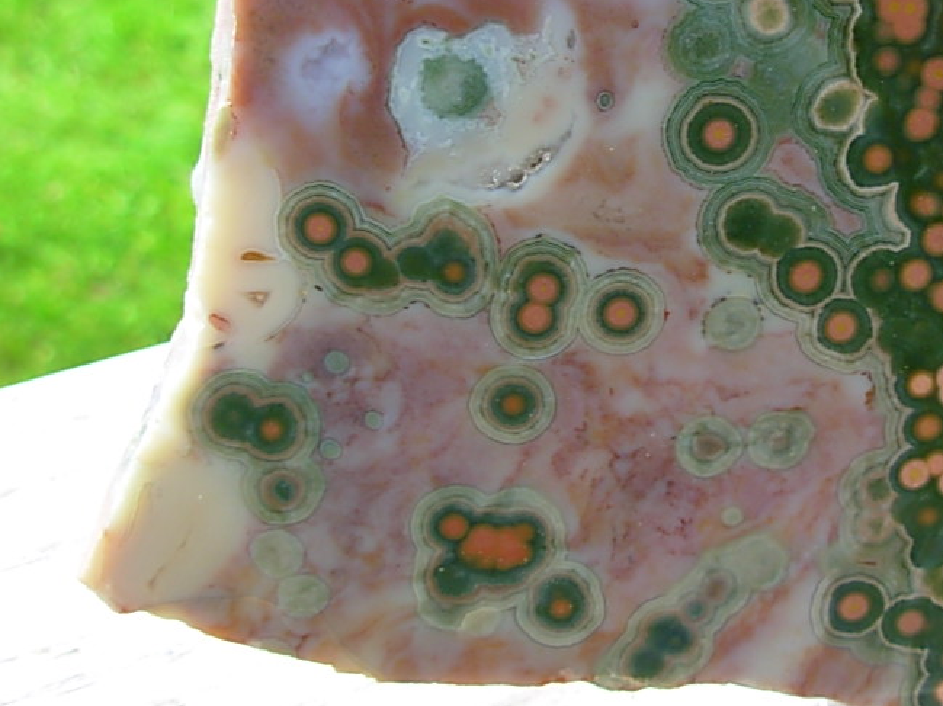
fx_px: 1634
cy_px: 167
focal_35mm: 60
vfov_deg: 24.1
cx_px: 732
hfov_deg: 31.5
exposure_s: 1/24
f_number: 2.9
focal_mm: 6.3
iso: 50
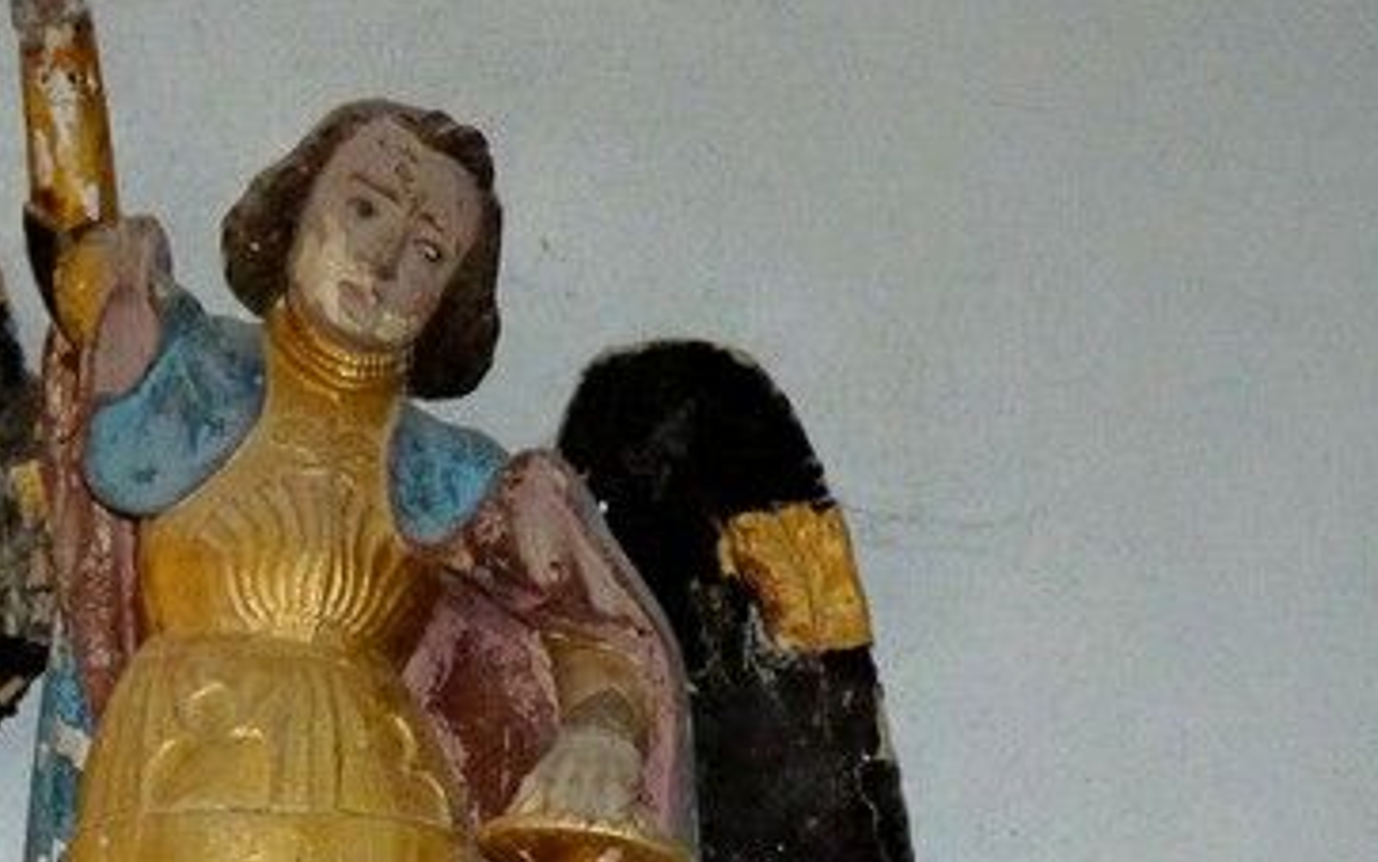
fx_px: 4207
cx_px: 357
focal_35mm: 112
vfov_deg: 11.4
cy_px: 1067
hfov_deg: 18.5
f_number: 3.2
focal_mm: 8.5
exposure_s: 1/30
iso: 250
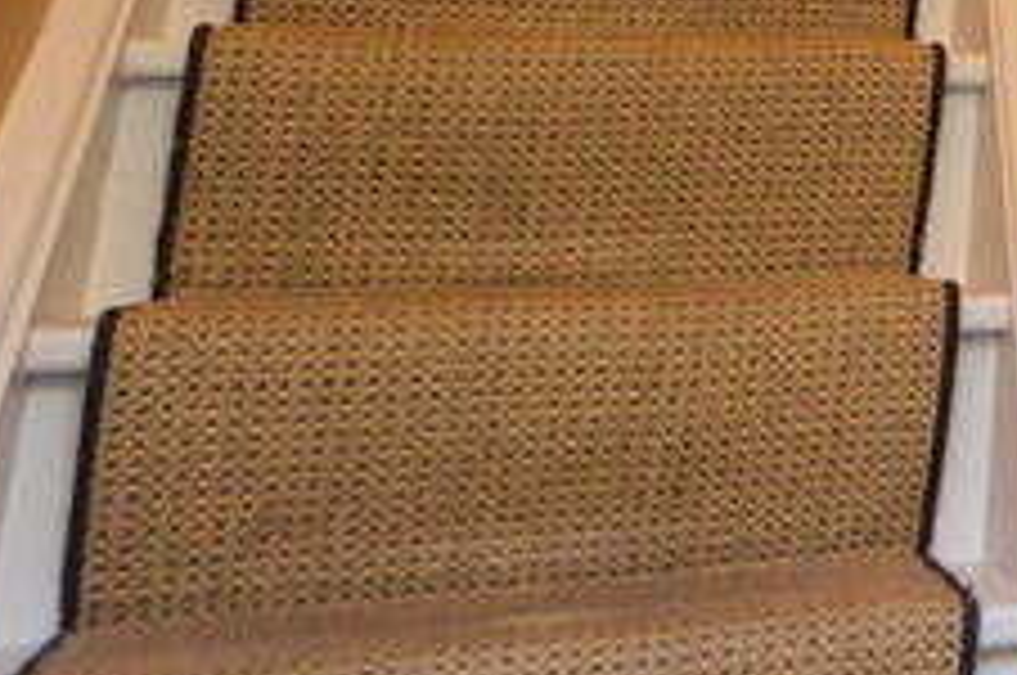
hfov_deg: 21.6
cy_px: -349
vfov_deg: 17.8
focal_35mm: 68
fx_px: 1918
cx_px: 1732
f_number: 4
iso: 1400
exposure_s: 1/60
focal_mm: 10
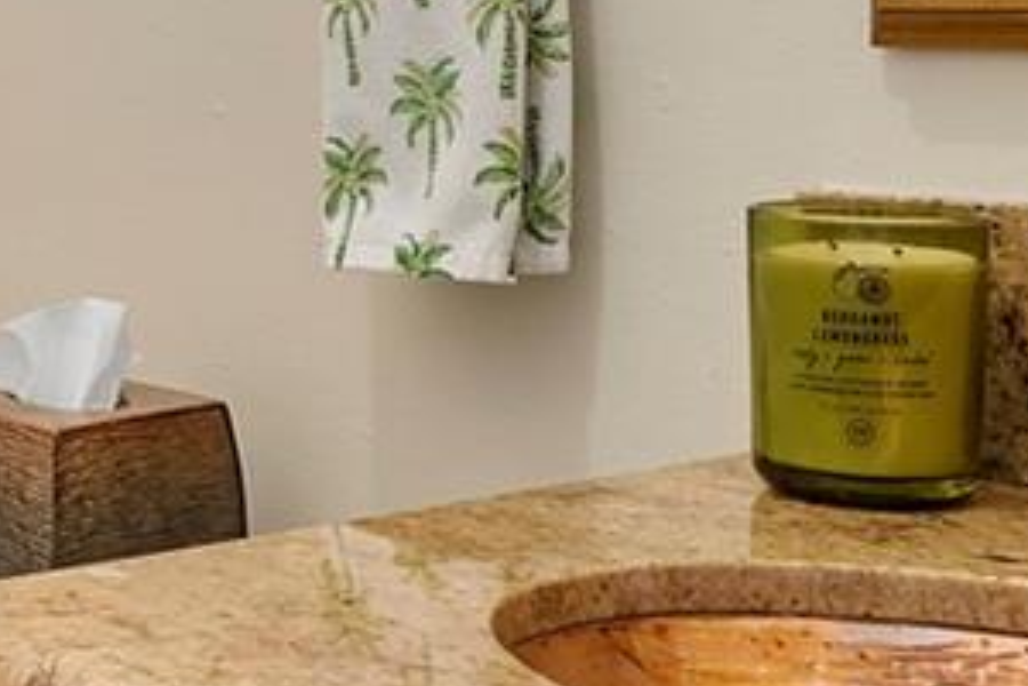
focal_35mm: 80
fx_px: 2284
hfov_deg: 23.6
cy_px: 27
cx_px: -127
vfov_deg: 16.8
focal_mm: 10
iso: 160
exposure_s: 1/1.25
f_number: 11
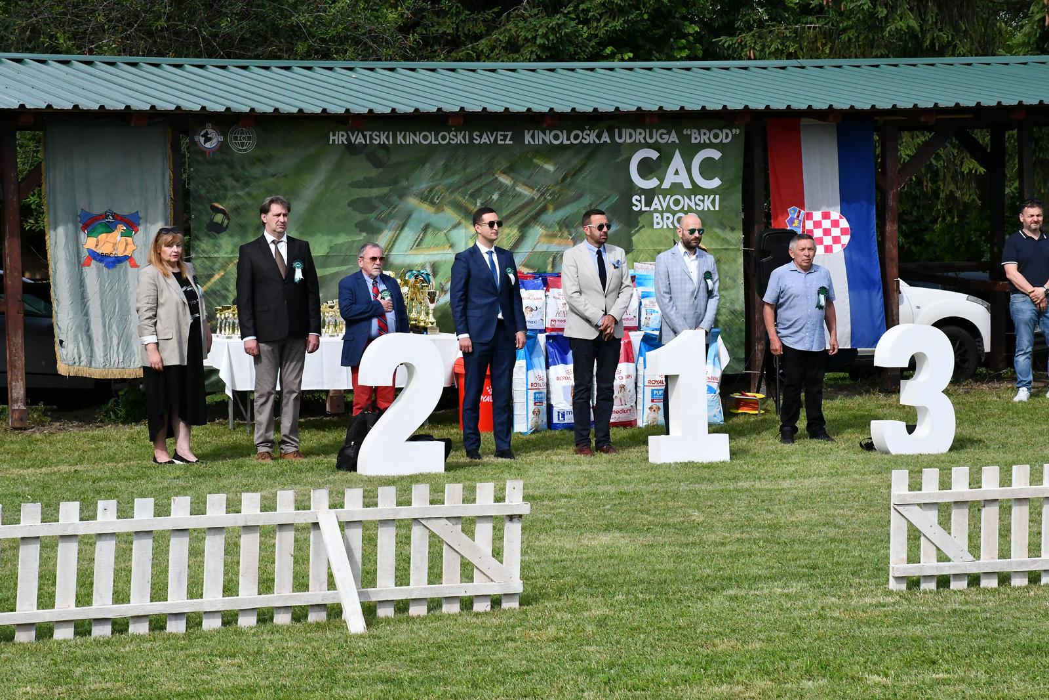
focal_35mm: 112
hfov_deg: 18.3
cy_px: 350
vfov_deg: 12.2
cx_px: 524
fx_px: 3264
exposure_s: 1/3200
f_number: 14
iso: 2500
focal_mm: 75
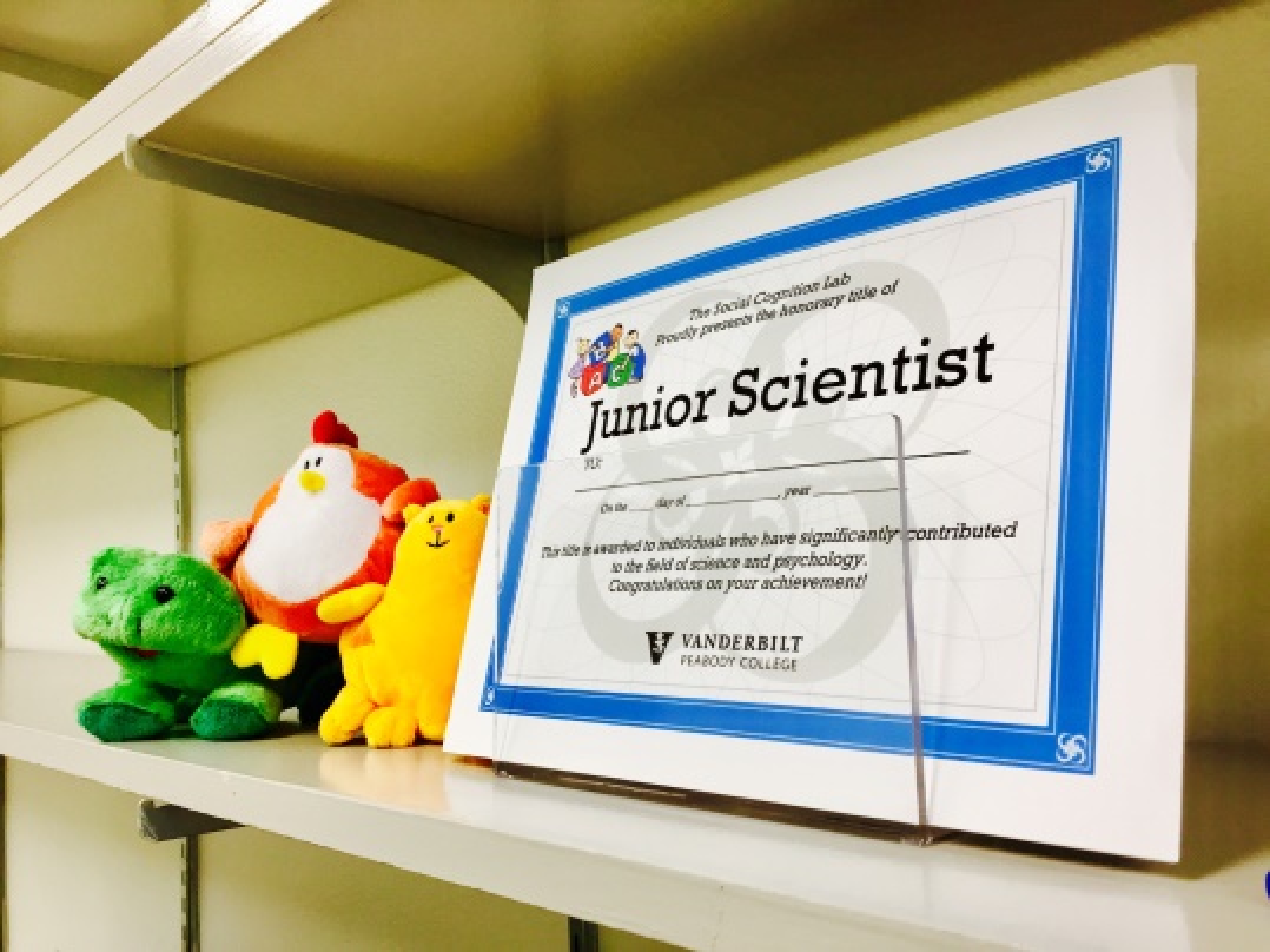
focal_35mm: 29
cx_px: 635
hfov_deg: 61.7
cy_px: 476
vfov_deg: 48.2
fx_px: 1064
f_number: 2.2
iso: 40
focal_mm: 4.15
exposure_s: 1/30
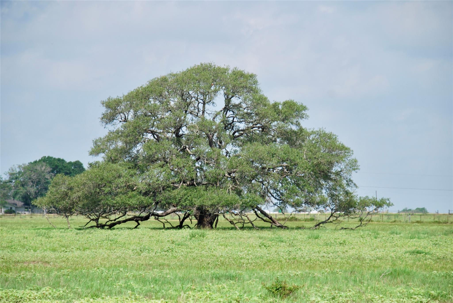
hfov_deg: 11.8
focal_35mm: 174
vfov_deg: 7.9
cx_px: 226
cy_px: 152
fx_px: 2192
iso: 110
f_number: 6
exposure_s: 1/500
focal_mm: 116
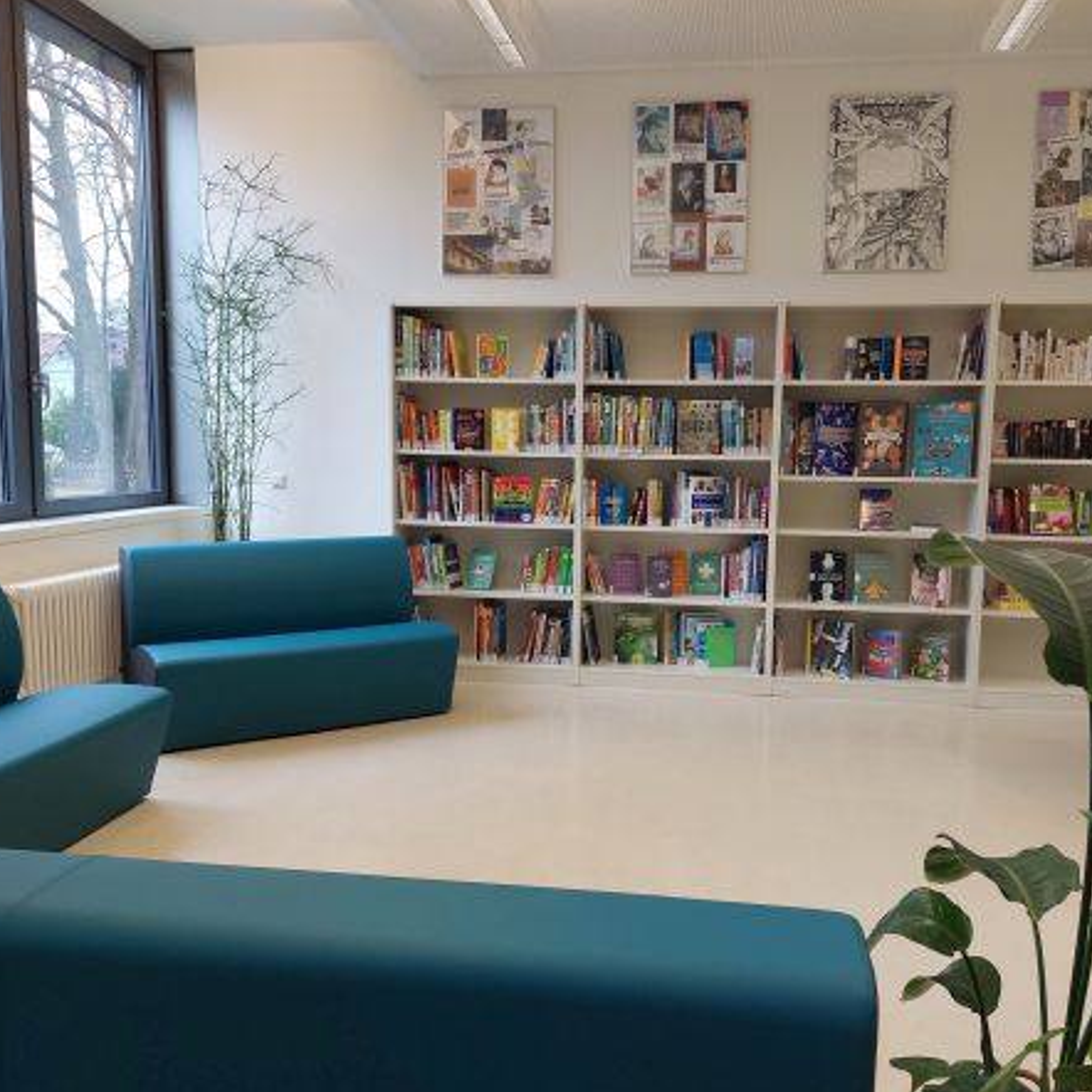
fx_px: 1071
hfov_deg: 54.0
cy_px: 548
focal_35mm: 30
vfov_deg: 54.0
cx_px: 583
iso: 160
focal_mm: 5.23
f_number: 1.8
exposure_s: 1/100
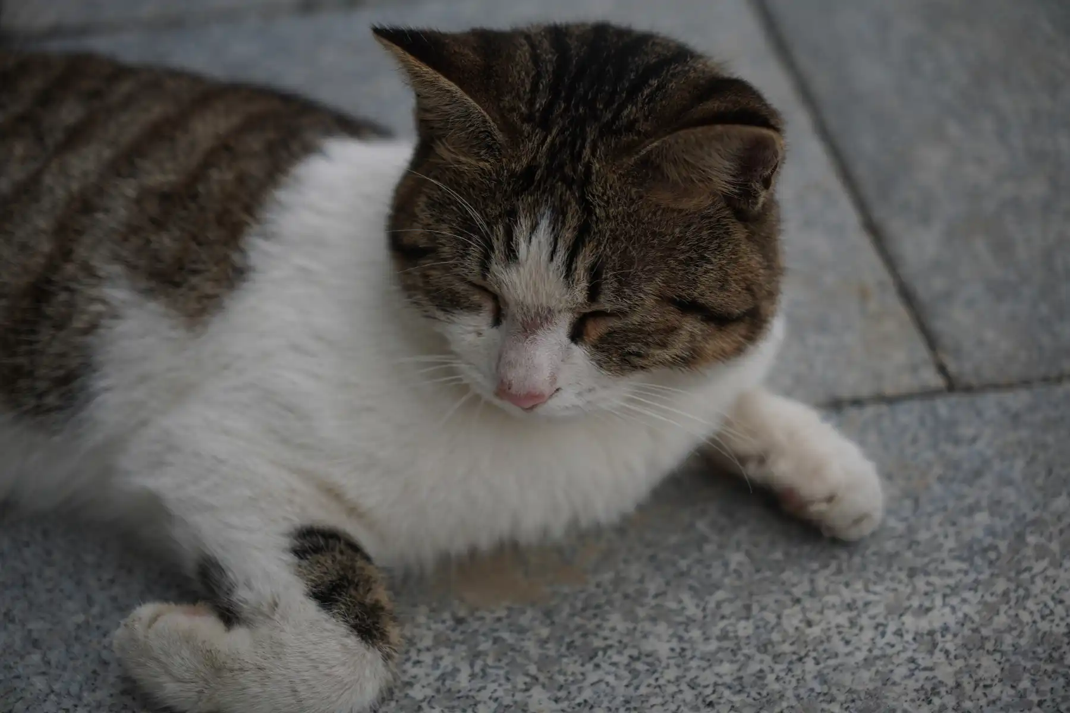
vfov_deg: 18.2
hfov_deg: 27.0
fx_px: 2229
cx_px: 535
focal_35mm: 75
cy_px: 356
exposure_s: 1/100
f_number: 2.8
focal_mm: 50
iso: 100
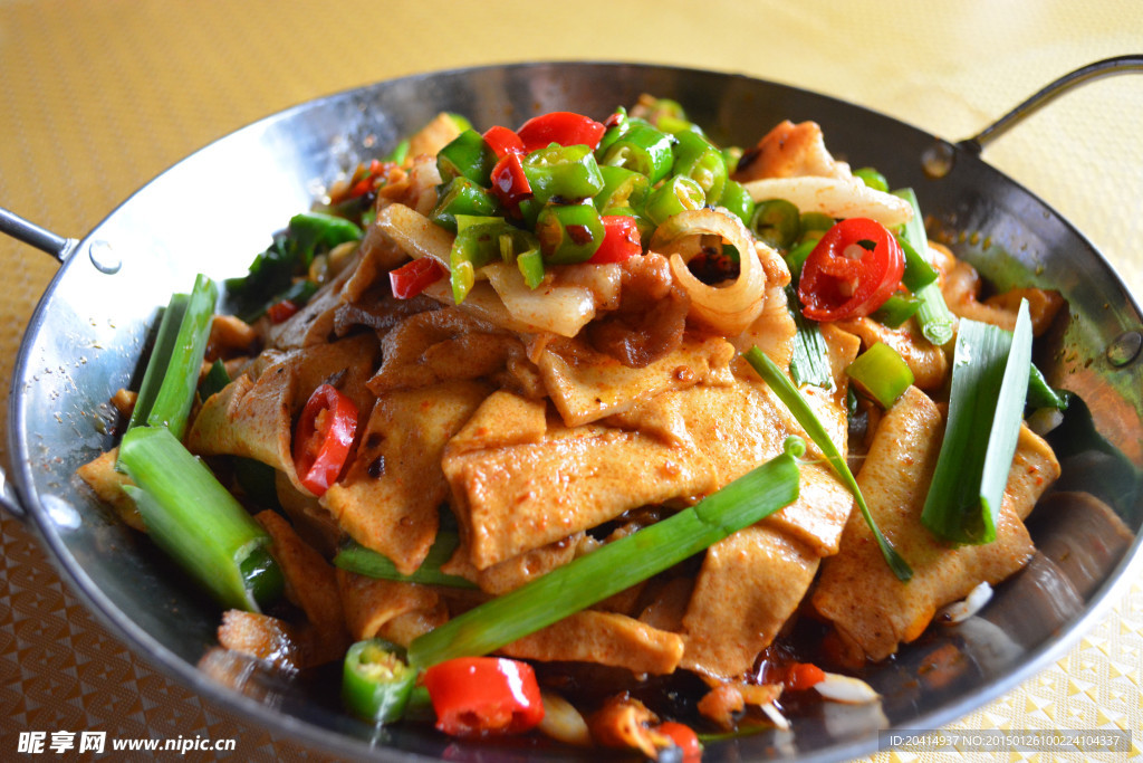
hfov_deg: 53.1
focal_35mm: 36
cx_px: 572
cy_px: 382
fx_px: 1143
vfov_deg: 36.9
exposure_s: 1/60
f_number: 4
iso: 1600
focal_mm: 24
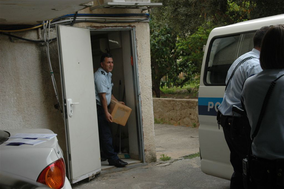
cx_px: 142
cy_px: 94
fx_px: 473
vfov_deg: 22.6
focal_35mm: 60
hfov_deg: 33.4
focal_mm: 40
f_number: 7.1
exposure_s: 1/200
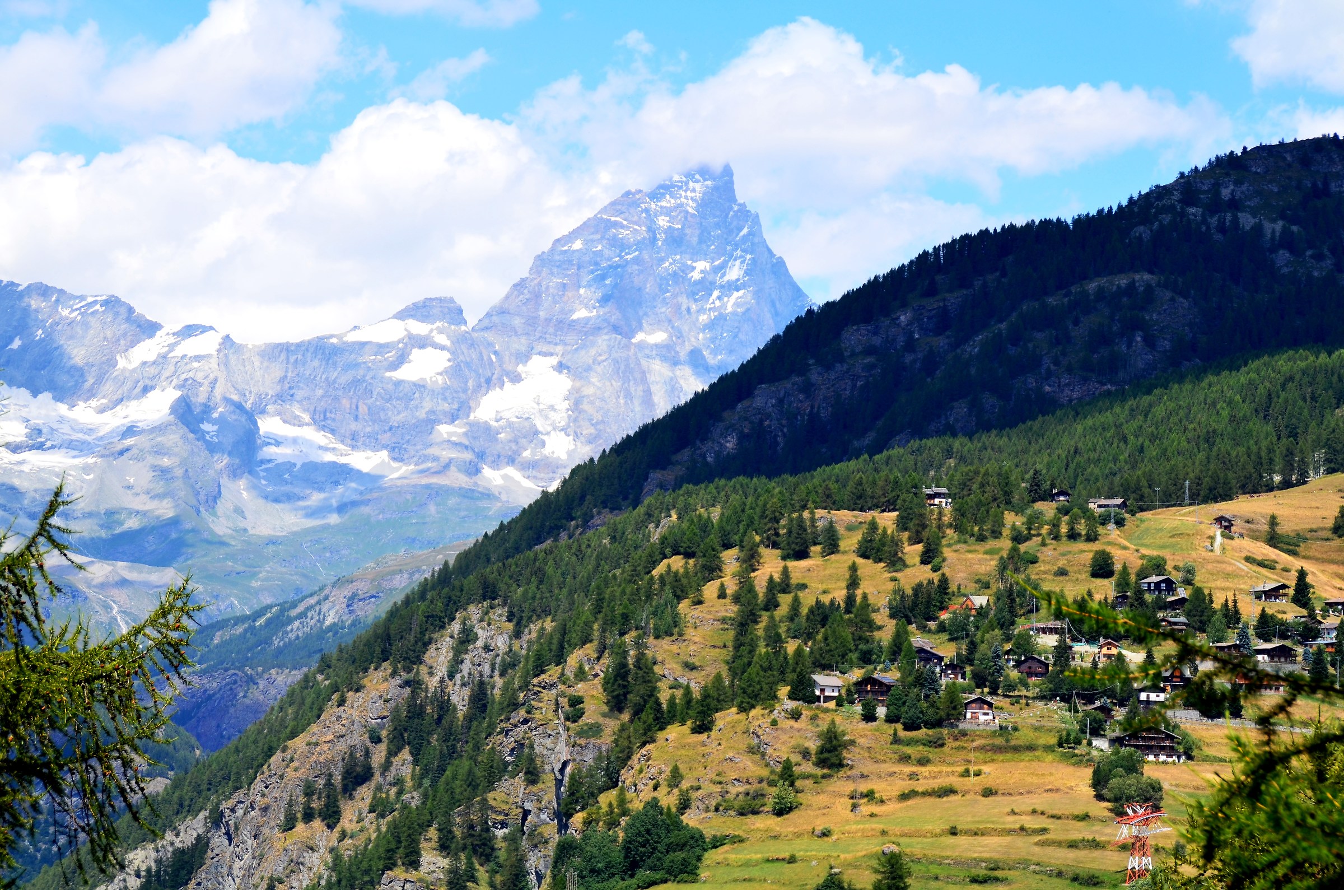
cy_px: 445
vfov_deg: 13.0
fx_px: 3911
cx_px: 672
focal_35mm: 105
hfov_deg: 19.5
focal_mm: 70
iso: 200
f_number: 11
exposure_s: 1/400
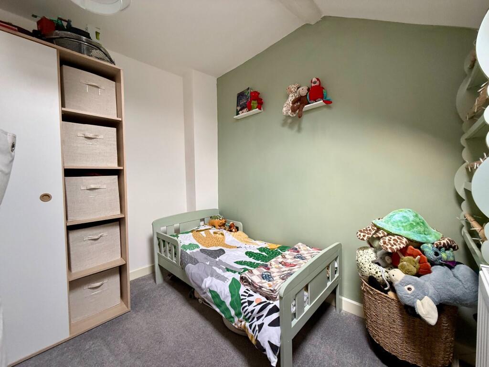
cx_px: 244
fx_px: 198
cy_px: 184
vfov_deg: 85.7
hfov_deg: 102.1
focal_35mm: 14
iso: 200
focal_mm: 2.22
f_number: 2.2
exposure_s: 1/99
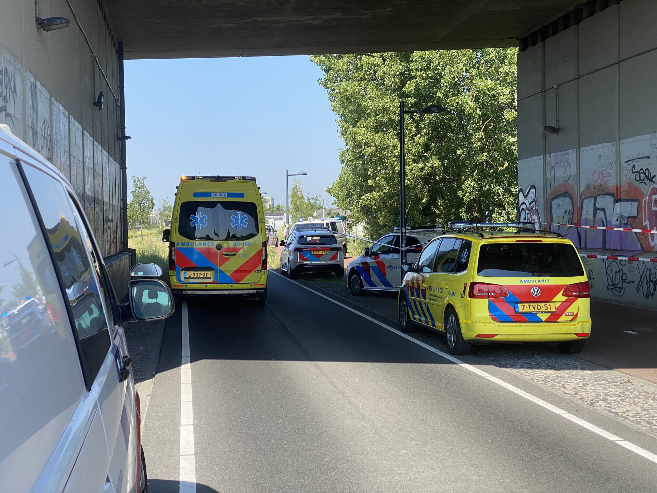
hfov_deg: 36.8
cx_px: 328
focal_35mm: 52
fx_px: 987
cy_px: 246
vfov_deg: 28.0
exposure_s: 1/773
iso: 20
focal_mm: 6
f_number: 2
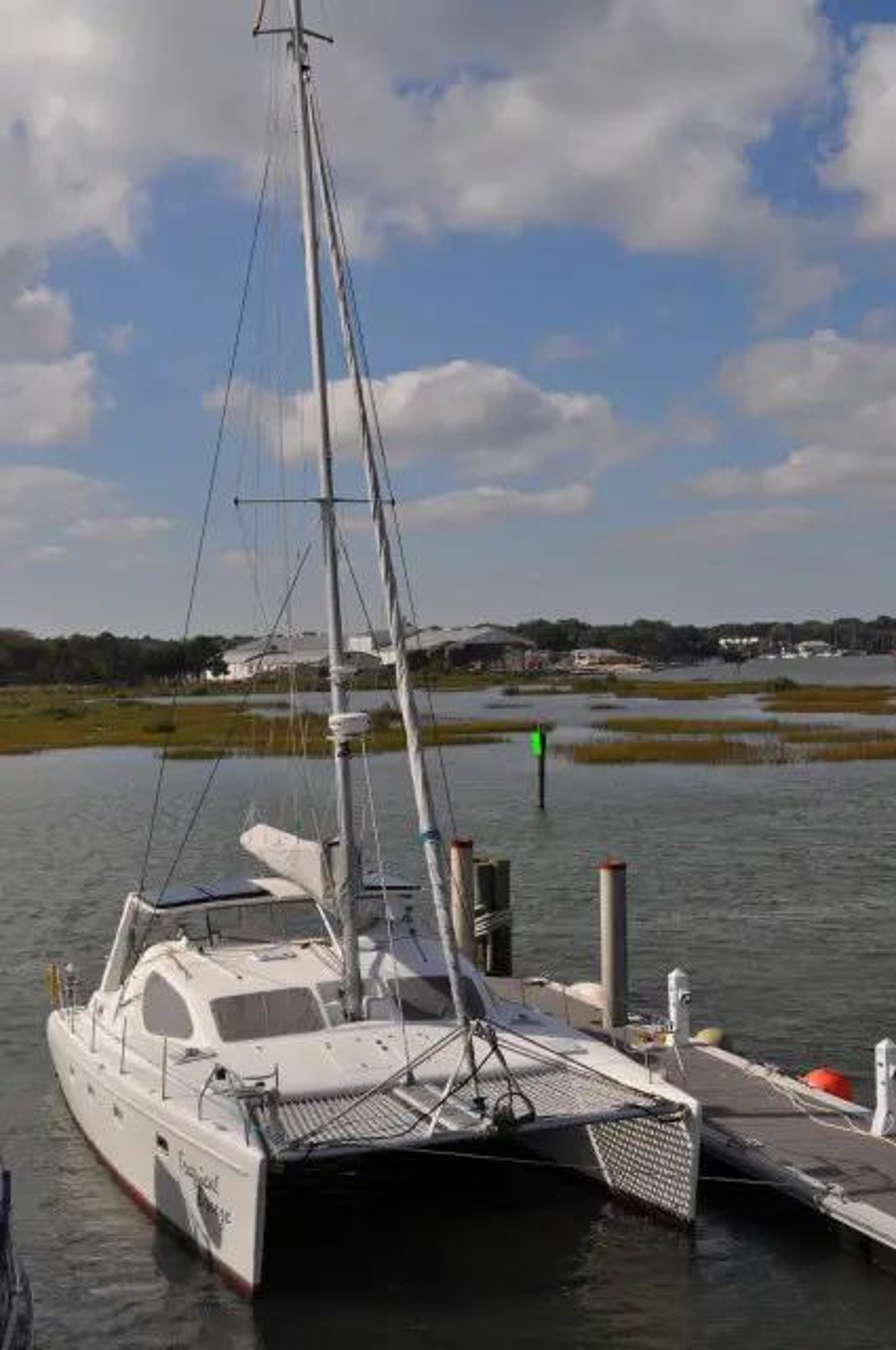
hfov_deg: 29.8
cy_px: 675
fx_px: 1684
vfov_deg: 43.7
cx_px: 448
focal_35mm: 45
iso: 200
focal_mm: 30
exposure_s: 1/500
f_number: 11
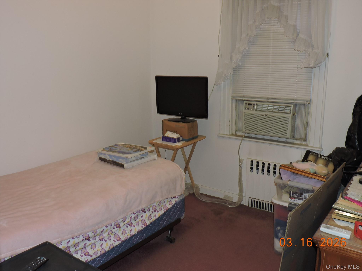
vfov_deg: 42.9
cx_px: 181
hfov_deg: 55.4
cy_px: 136
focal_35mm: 33
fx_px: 345
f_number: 3.2
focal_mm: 5.9
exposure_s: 1/30
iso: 200
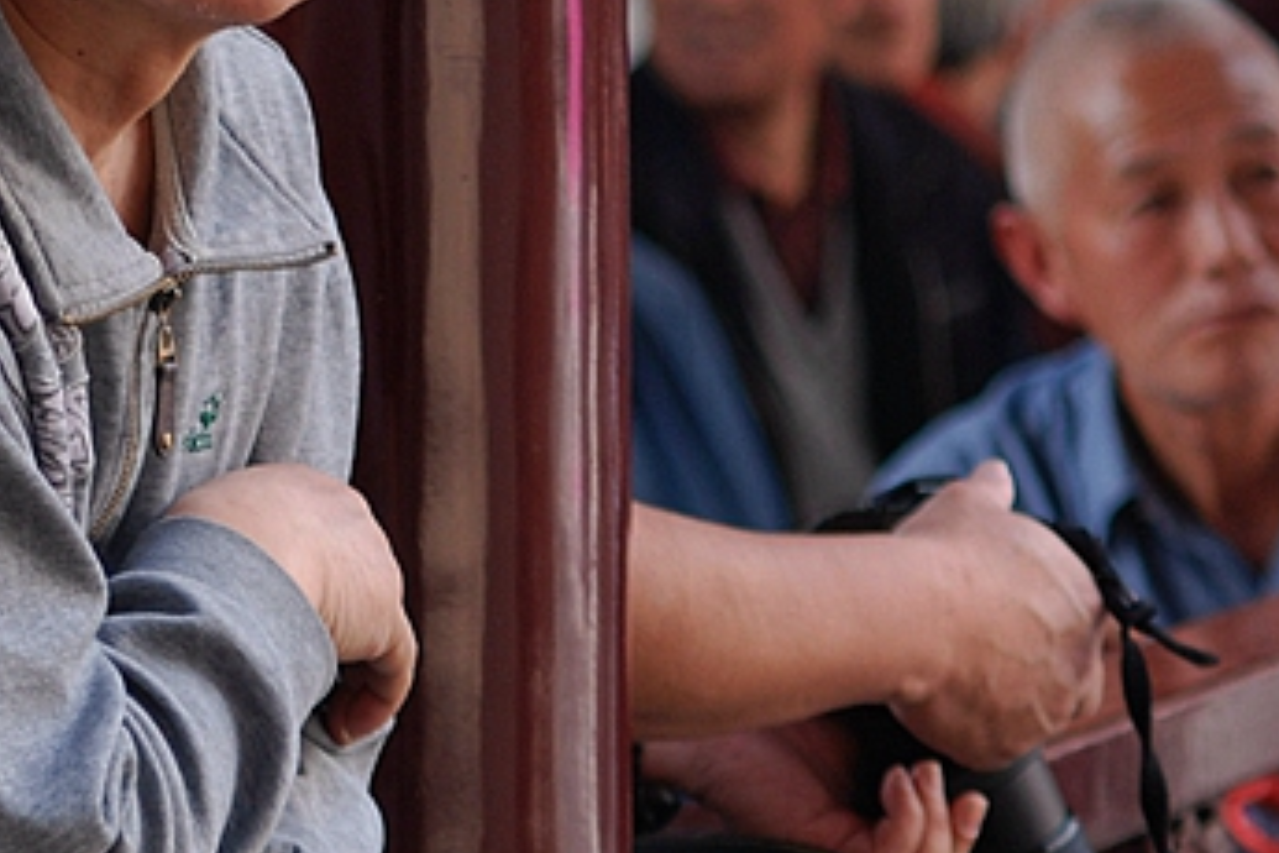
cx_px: -374
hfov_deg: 4.8
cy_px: 139
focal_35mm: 423
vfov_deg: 3.2
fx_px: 15044
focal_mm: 95
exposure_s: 1/125
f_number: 4
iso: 200
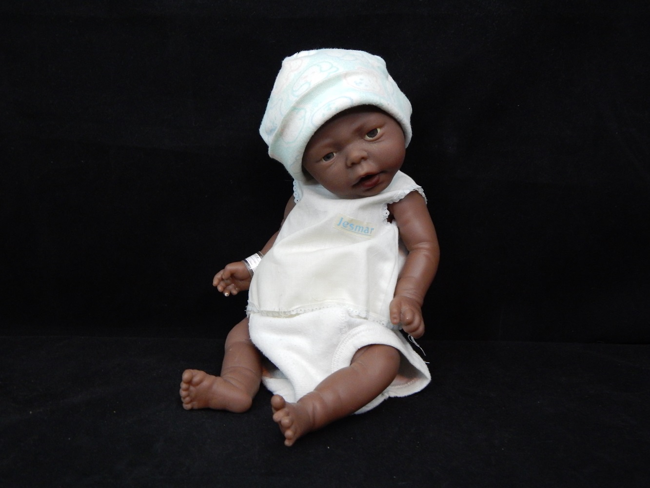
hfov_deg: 58.3
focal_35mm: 31
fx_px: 582
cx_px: 325
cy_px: 244
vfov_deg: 45.4
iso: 400
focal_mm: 5.6
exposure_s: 1/15
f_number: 3.2
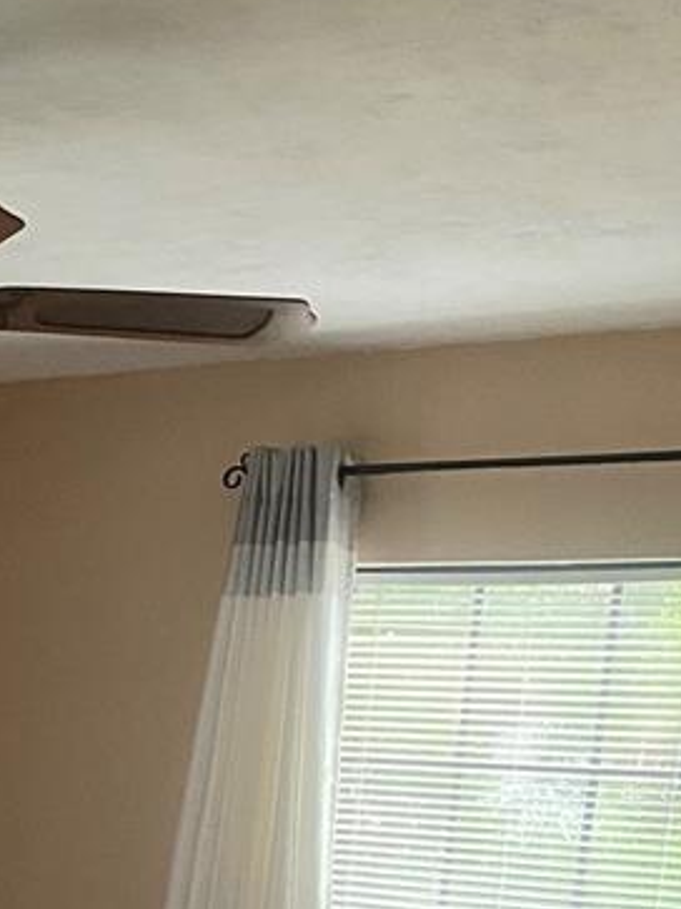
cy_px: 1222
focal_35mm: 86
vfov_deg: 20.5
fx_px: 2257
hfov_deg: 15.6
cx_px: -376
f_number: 1.8
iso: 400
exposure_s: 1/60
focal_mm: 4.25
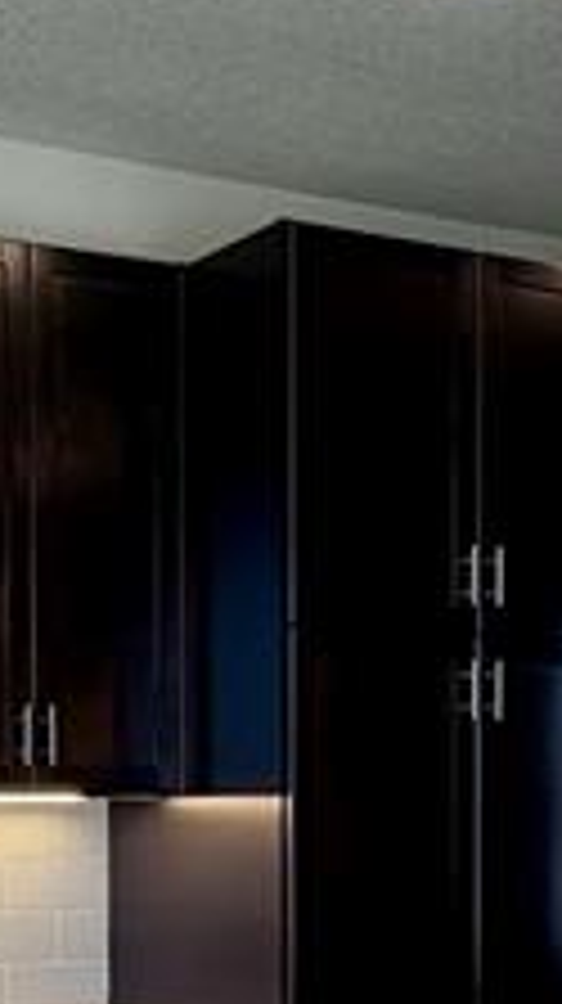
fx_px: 1859
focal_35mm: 70
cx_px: -103
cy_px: 871
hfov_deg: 16.5
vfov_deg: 29.2
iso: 80
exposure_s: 1/120
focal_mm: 2.22
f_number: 2.2
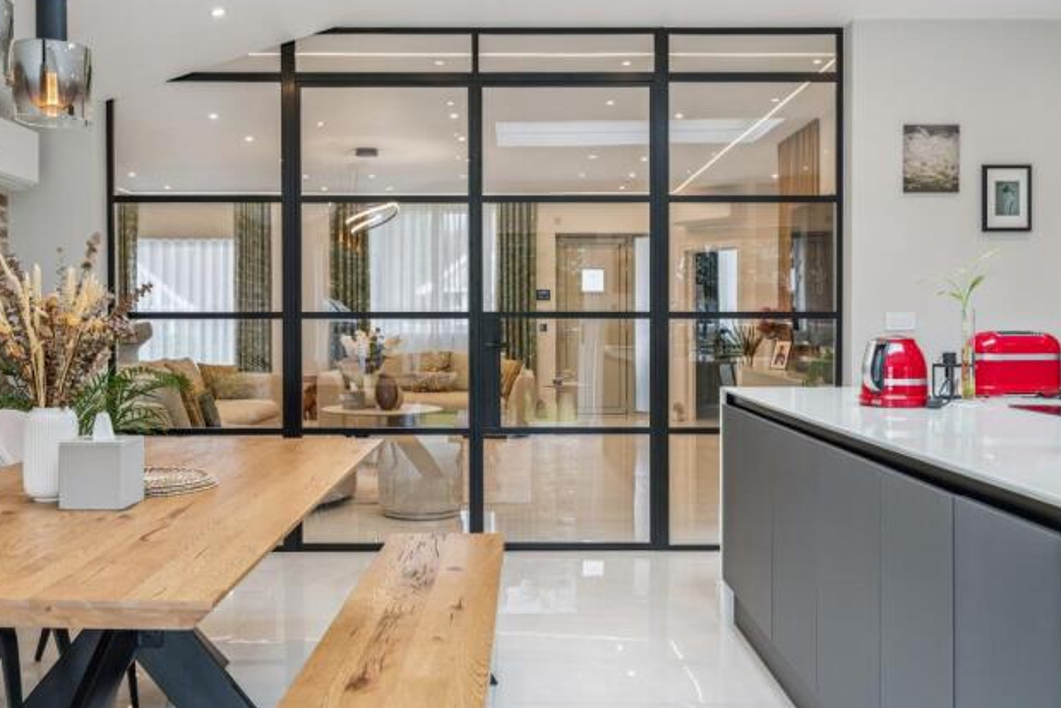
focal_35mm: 36
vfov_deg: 36.9
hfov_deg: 53.1
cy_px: 357
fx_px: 1061
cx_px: 508
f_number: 6.3
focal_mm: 34
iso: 400
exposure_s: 1/25
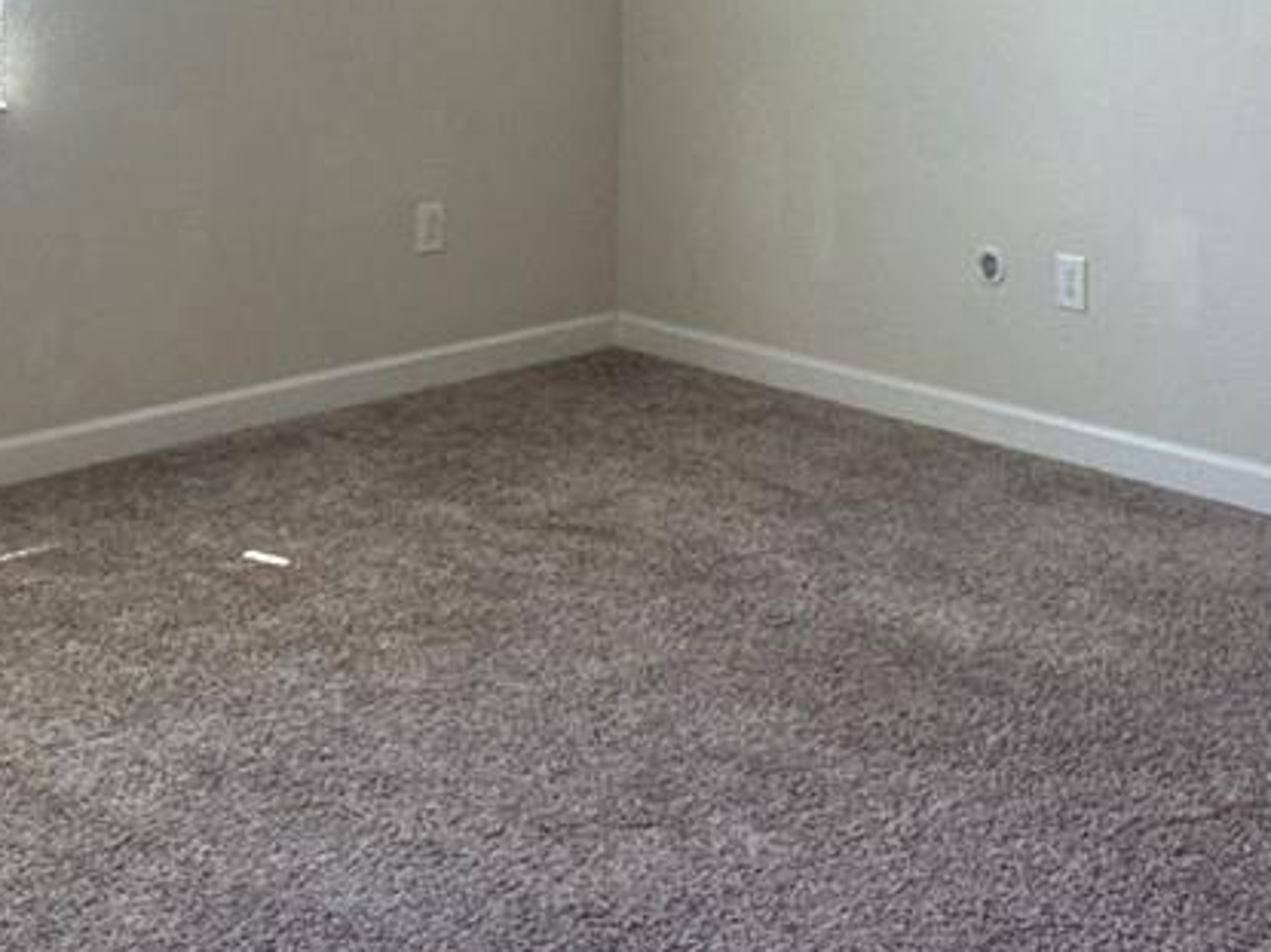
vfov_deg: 24.7
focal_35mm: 54
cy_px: -159
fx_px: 1982
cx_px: 815
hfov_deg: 35.3
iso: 125
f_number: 2.2
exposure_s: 1/120
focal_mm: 2.22
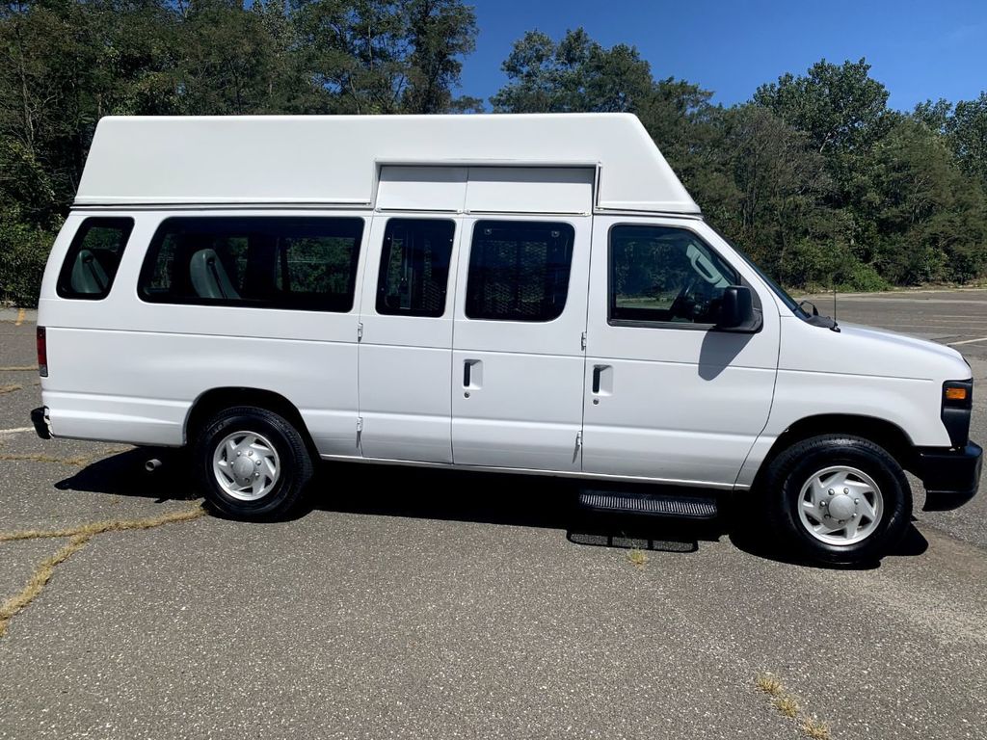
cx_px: 494
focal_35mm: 26
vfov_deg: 53.1
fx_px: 741
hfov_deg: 67.3
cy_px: 370
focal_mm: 4.25
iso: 25
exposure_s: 1/4464
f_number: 1.8
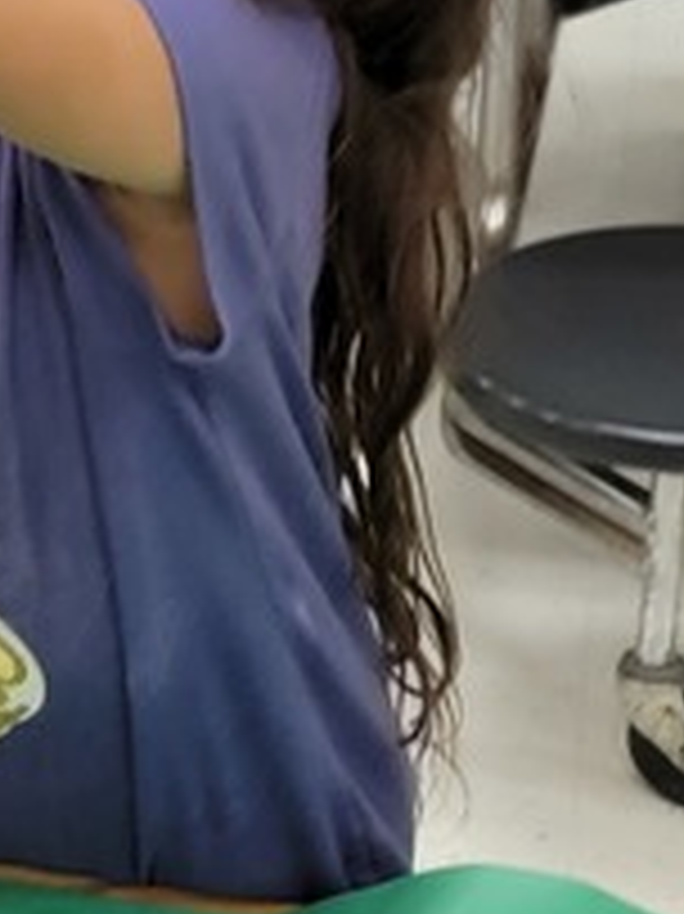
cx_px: -310
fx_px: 3191
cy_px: 491
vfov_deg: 16.3
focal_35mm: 121
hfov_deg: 11.8
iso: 320
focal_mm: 6.7
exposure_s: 1/120
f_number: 1.8
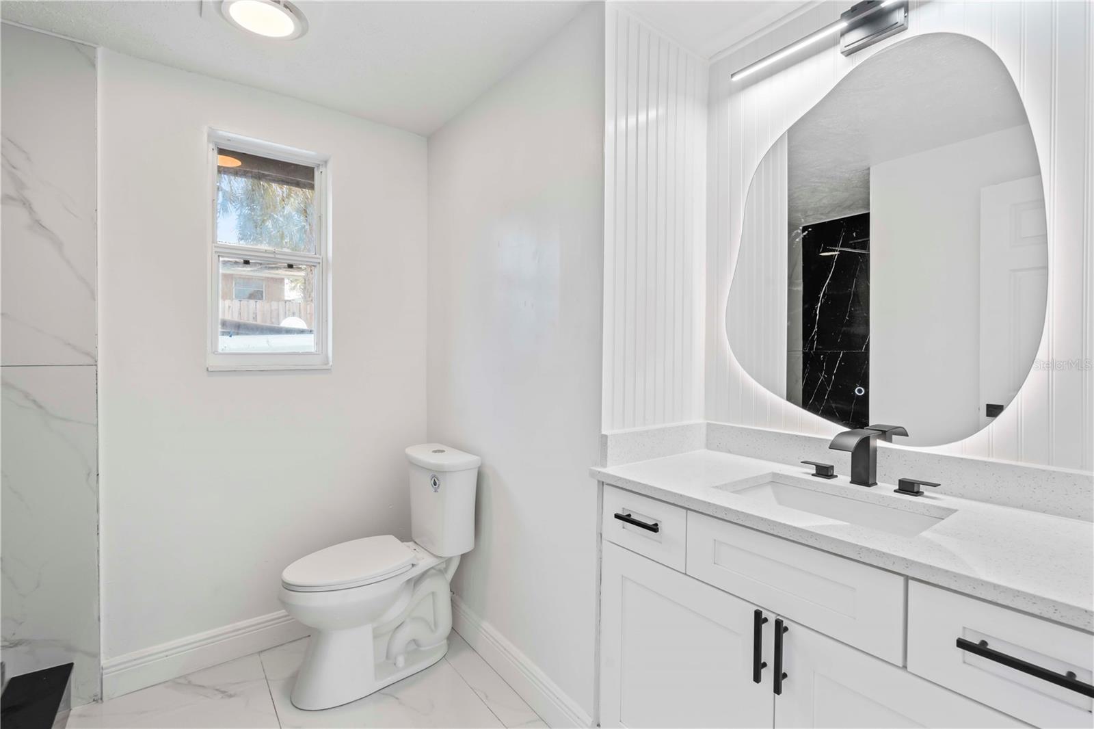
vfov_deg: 73.7
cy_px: 364
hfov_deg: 96.7
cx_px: 547
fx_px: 486
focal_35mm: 16
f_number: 9
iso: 200
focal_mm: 16
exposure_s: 1/8
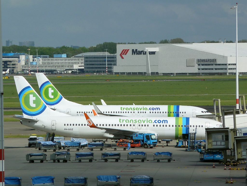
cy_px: 93
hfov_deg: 4.6
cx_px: 124
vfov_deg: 3.4
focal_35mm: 435
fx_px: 3104
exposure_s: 1/640
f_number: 5.6
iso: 80
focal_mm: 49.2
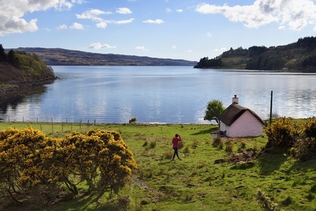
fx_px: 369
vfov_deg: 31.9
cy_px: 106
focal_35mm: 42
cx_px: 158
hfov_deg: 46.4
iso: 200
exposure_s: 1/250
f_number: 14
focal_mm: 42
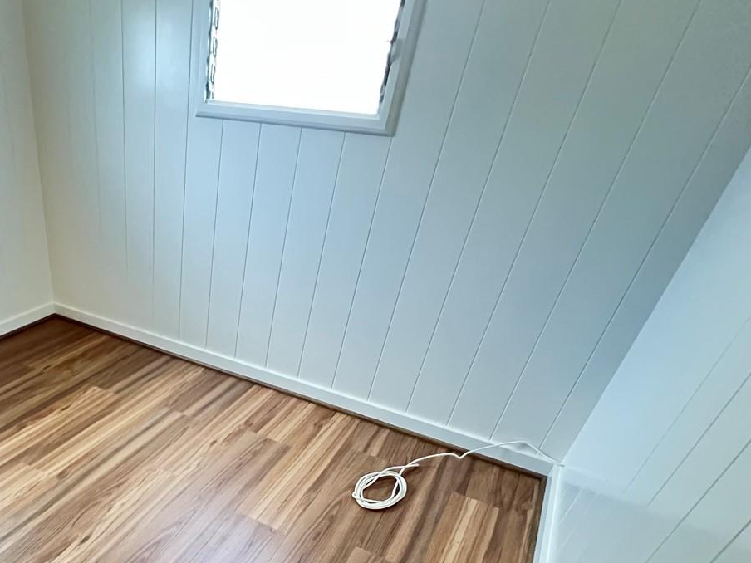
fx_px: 499
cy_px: 469
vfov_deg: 53.9
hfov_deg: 68.7
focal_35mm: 23
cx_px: 181
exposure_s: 1/53
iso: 1000
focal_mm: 1.57
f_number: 1.8
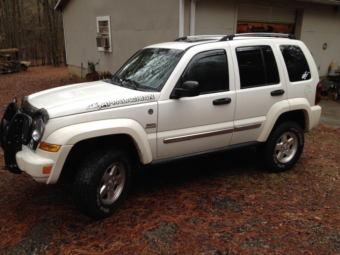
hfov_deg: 52.6
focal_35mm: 35
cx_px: 170
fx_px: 344
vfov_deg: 40.7
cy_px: 128
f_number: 2.4
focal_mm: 4.28
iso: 50
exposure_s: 1/40
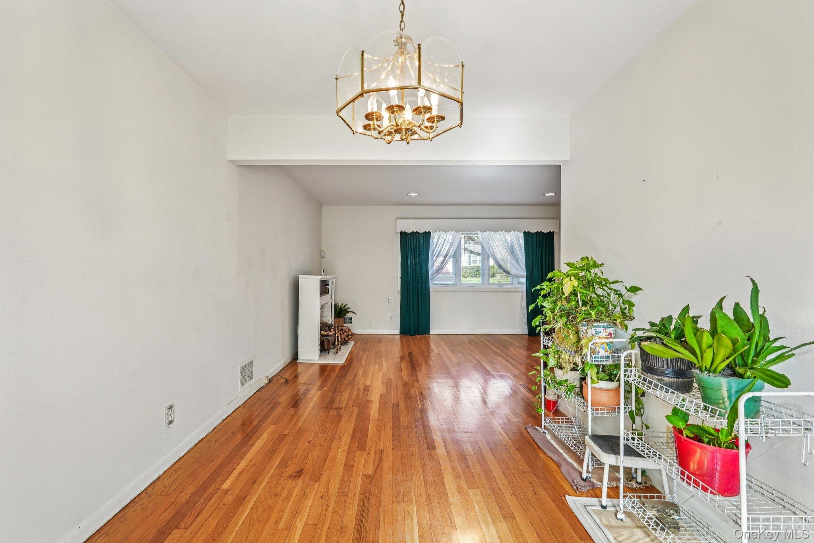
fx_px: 362
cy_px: 272
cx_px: 407
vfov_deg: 73.7
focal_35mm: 16
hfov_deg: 96.7
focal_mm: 16
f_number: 8
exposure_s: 1/15
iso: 400
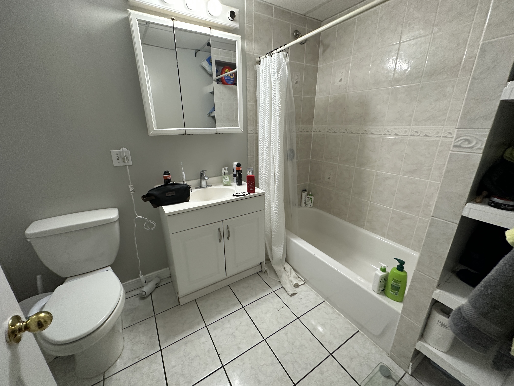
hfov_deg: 102.1
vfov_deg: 85.7
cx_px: 257
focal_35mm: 14
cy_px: 193
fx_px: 208
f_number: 2.2
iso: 250
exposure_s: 1/60
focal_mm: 2.22
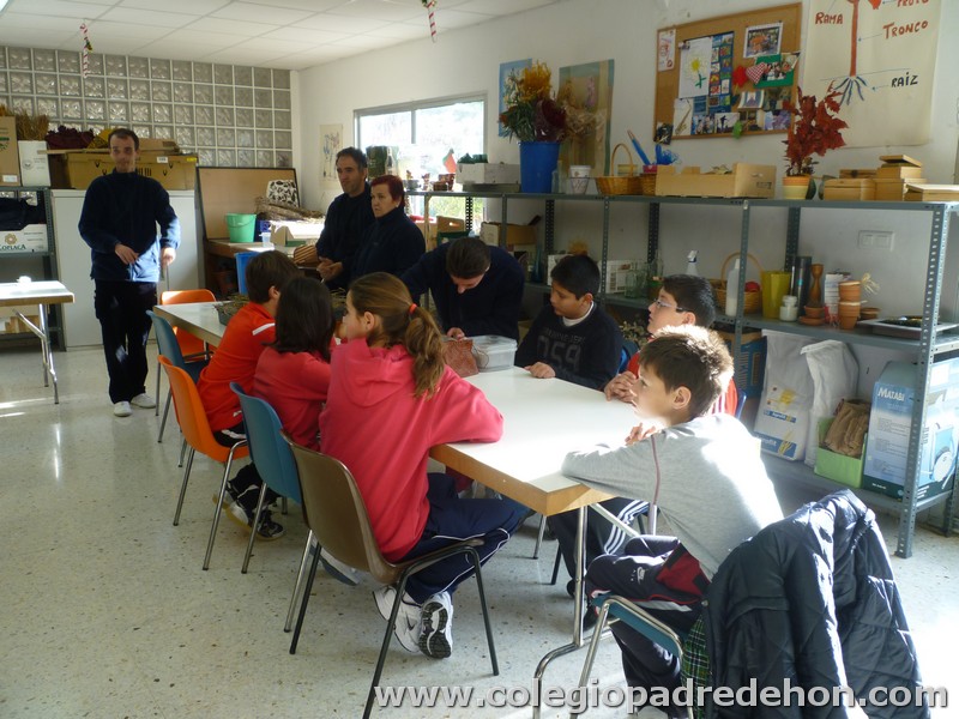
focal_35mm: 29
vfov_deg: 48.2
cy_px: 360
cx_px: 480
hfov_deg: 61.7
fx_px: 803
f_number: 3.3
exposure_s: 1/40
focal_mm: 5.2
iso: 80
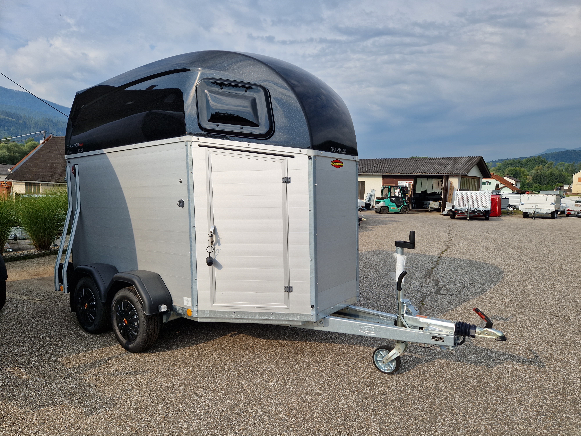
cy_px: 218
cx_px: 290
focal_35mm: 23
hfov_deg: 73.9
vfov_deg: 58.9
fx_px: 386
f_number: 1.8
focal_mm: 5.4
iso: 50
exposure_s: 1/2288
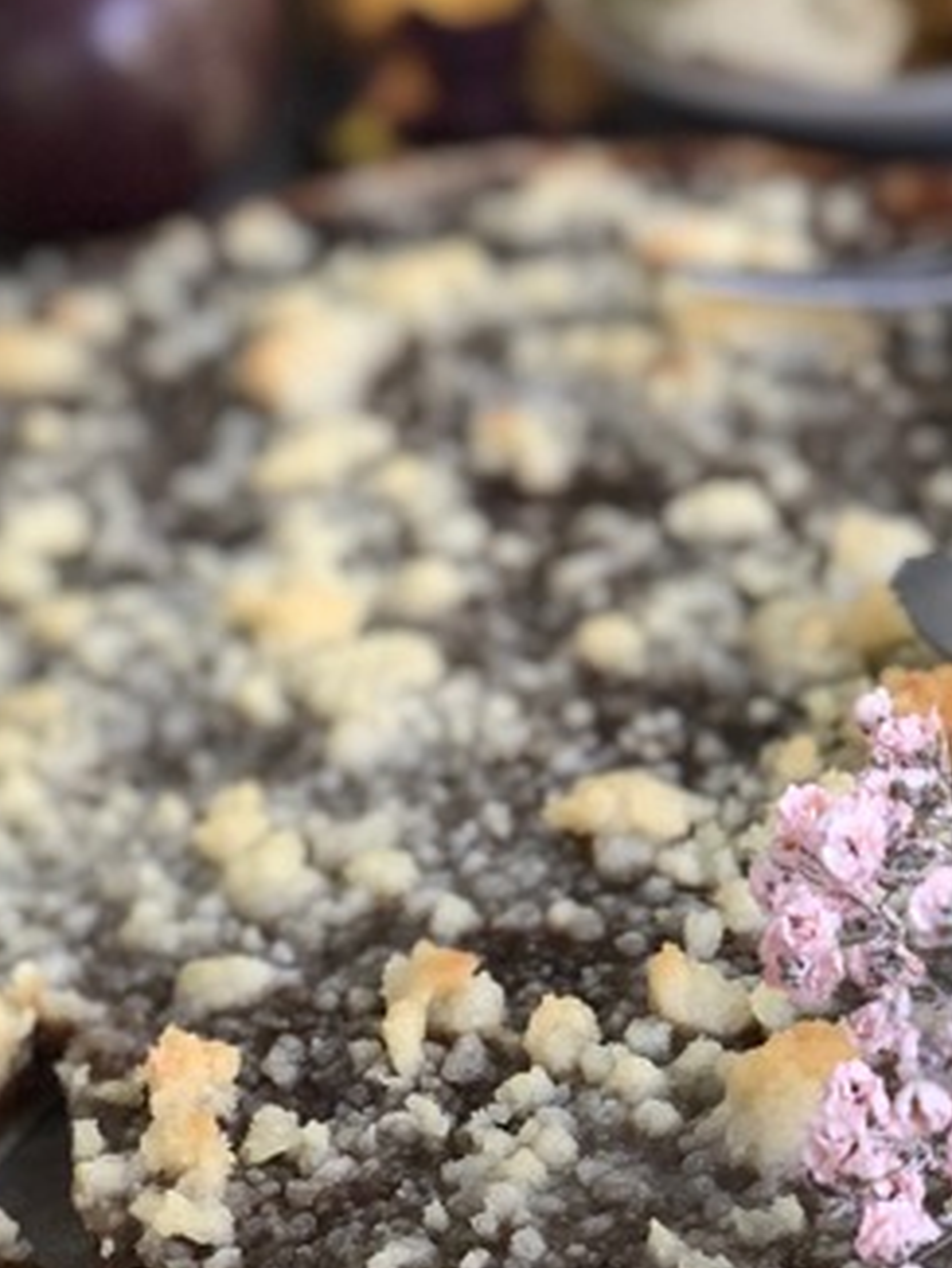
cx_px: 35
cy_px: 1145
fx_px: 5387
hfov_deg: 10.0
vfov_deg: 13.3
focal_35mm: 147
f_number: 2.4
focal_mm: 6
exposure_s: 1/50
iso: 64
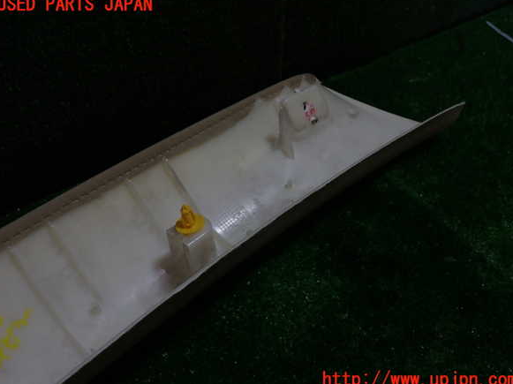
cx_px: 257
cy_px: 192
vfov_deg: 45.4
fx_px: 459
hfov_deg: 58.4
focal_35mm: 31
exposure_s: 1/60
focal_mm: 5.4
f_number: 3.2
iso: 100
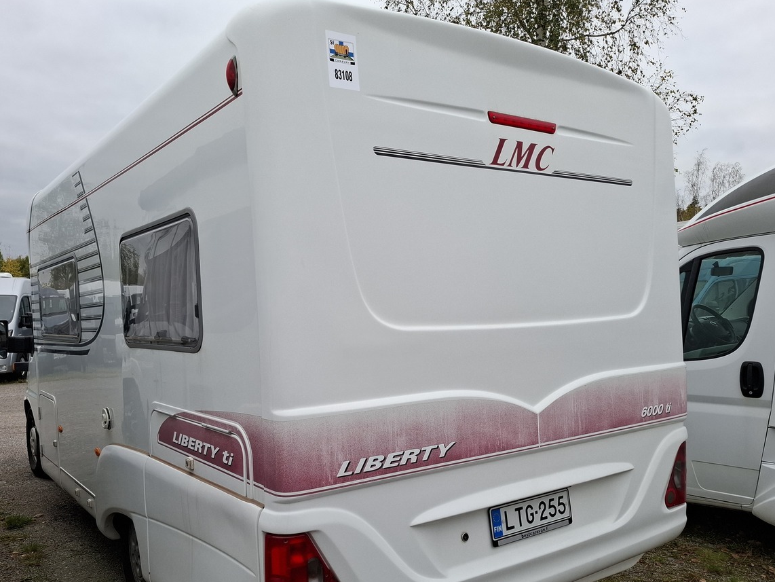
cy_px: 354
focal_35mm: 29
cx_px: 379
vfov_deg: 47.9
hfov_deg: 61.6
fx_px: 649
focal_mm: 5.54
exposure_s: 1/269
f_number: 1.8
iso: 50
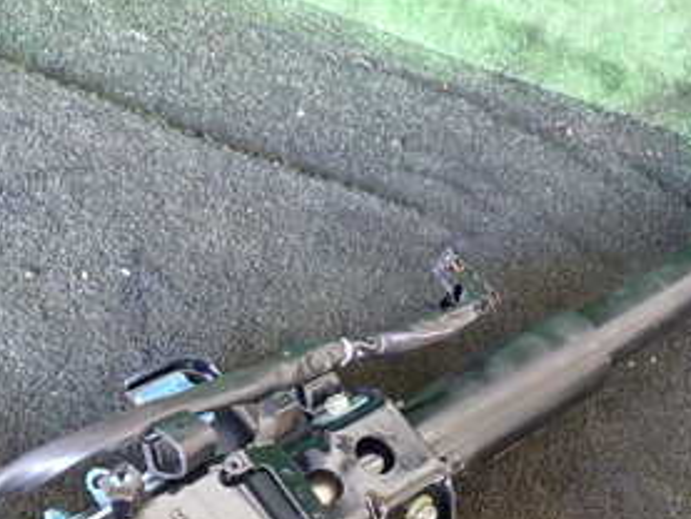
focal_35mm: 65
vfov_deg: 22.0
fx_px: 1298
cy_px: 474
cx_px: 334
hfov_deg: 29.8
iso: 500
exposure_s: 1/30
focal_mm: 5.4
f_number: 2.3
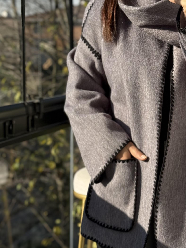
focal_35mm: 92
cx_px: 171
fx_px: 659
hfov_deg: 15.8
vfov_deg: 21.2
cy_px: 85
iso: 64
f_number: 1.78
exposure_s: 1/1575
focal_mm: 6.76
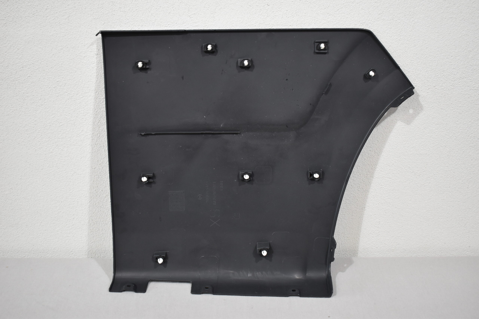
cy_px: 160
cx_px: 240
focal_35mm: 44
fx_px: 579
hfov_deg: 45.0
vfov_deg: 30.9
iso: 800
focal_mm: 29
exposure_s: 1/160
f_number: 4.2
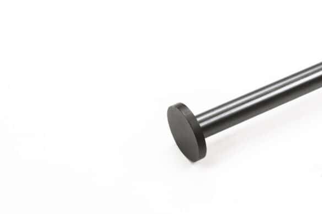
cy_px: 52
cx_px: 273
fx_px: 1100
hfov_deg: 16.5
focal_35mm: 123
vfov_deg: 11.1
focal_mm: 70
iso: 200
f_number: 8
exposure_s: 1/80
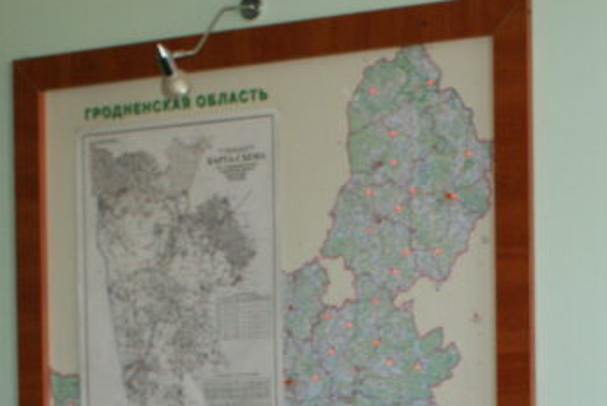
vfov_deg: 11.5
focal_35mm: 116
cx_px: 436
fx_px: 1957
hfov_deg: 17.5
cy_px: 550
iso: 400
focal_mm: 26
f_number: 5.6
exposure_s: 1/60
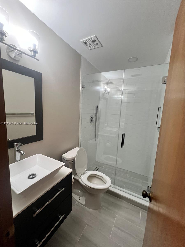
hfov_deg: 89.9
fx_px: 93
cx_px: 92
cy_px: 124
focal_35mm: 13
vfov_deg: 106.2
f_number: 1.8
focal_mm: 1.57
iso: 200
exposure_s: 1/120
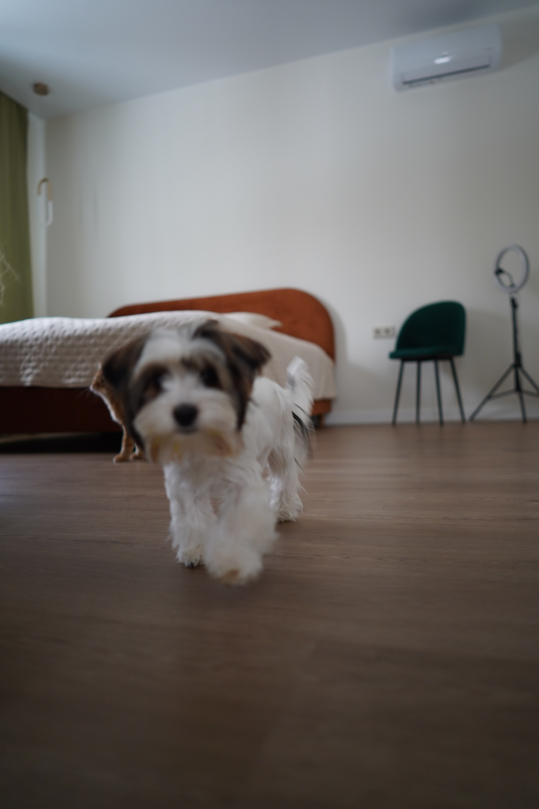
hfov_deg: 51.3
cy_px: 404
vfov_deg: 71.5
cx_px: 270
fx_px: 561
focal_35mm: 25
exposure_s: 1/60
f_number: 2
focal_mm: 25
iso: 500
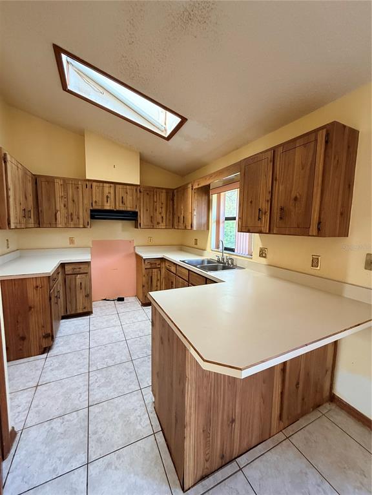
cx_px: 186
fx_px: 201
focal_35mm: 14
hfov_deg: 85.7
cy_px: 248
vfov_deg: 102.1
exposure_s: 1/60
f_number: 2.2
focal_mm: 2.22
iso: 400
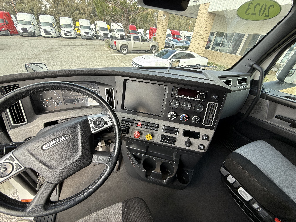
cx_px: 148
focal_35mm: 14
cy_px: 111
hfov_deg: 102.1
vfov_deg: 85.7
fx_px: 120
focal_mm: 2.22
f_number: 2.2
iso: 64
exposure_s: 1/105
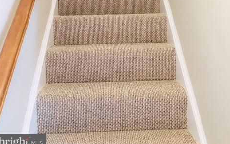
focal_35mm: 42
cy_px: -7
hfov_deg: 47.2
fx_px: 263
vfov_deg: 28.3
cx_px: 113
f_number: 2.2
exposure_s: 1/15
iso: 64
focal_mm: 4.15
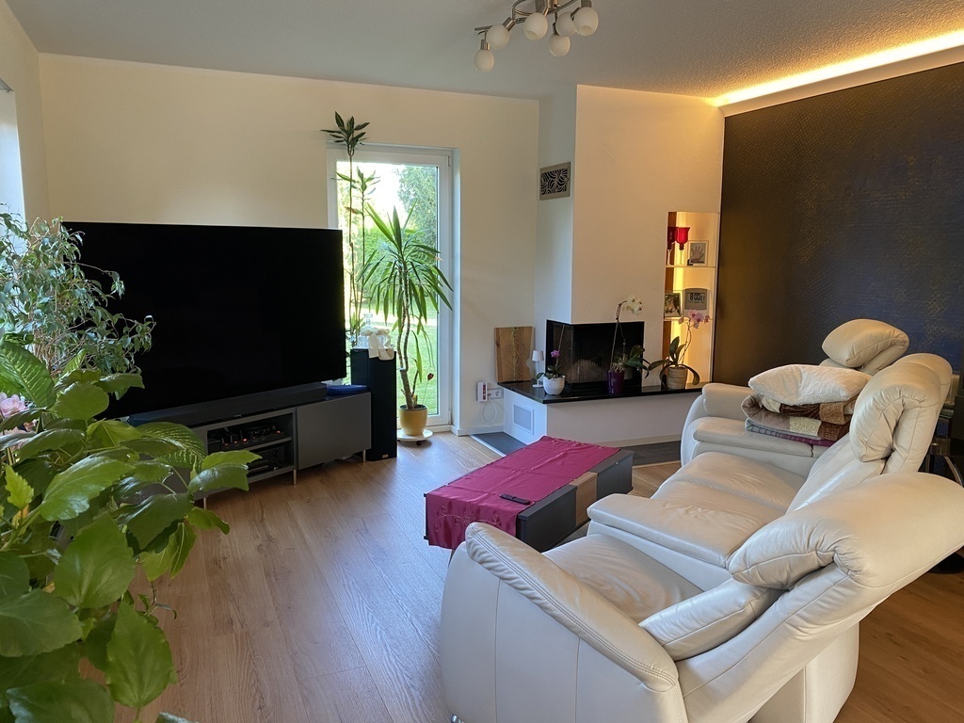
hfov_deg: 67.3
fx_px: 724
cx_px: 482
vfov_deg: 53.1
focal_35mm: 26
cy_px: 362
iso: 125
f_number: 1.8
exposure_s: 1/59
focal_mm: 4.25
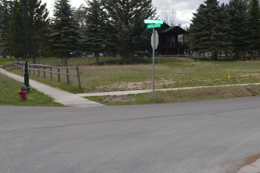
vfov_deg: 29.2
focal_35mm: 46
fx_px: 332
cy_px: 72
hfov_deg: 42.7
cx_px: 140
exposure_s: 1/200
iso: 100
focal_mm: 24
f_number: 8
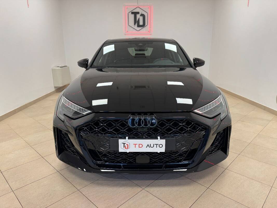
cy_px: 104
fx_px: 192
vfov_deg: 56.8
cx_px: 138
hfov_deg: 71.6
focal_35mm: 24
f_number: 1.78
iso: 160
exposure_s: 1/100
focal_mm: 6.76
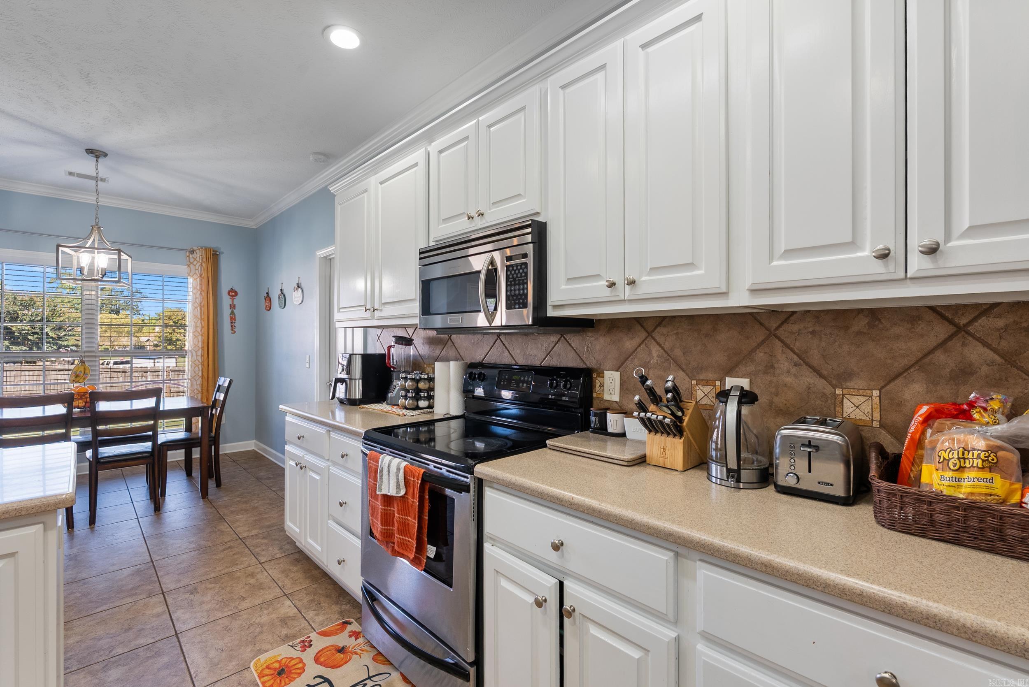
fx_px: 458
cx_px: 514
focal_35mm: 16
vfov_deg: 73.8
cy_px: 344
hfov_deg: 96.7
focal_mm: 16
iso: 250
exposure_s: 1/2.5
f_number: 9
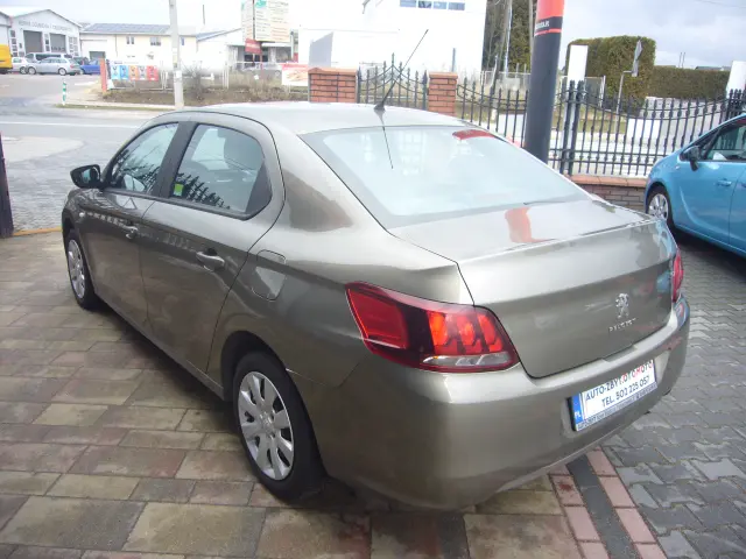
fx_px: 603
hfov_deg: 63.4
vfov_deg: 49.7
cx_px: 373
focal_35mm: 28
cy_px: 280
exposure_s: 1/100
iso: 80
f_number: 2.8
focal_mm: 4.6
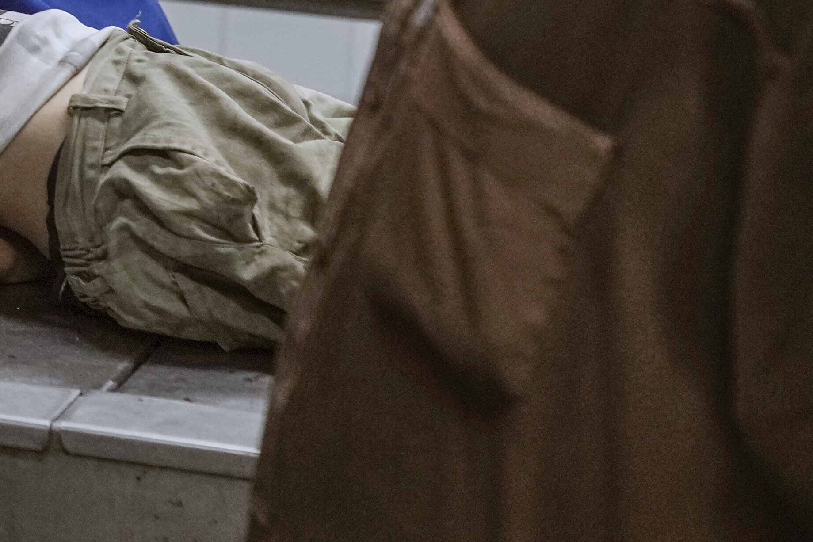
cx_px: -444
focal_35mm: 161
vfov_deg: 8.4
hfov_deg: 12.1
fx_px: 3636
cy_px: -101
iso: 640
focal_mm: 35
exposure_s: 1/500
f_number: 2.2
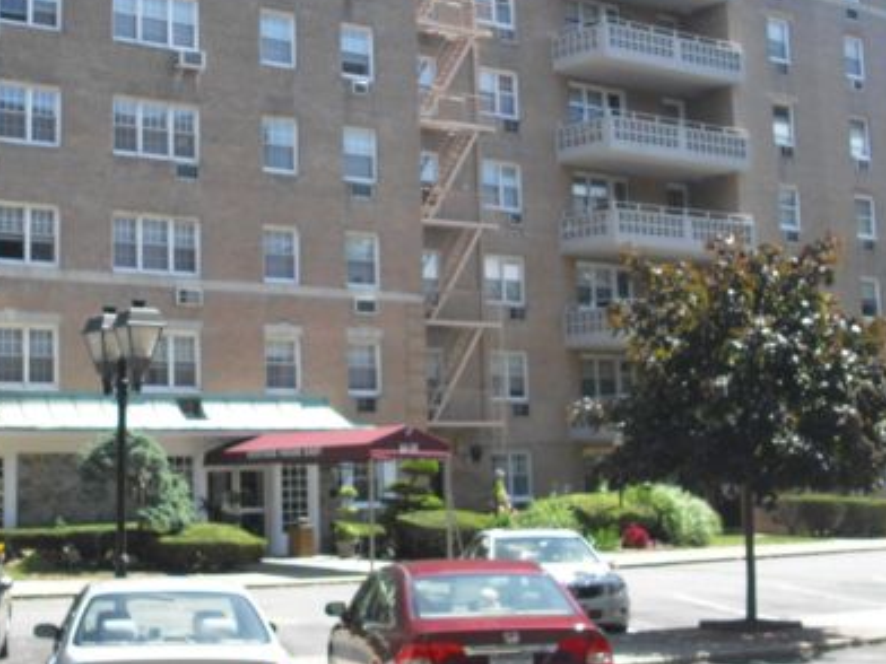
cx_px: 294
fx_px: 1587
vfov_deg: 23.5
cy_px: 219
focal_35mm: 62
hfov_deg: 31.0
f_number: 5.6
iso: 64
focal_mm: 6.2
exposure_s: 1/80
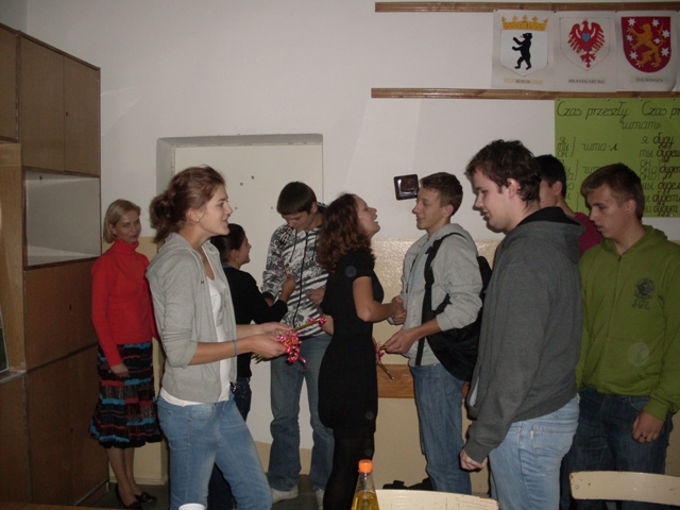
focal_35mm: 38
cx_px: 340
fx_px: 746
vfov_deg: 37.7
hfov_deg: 49.0
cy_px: 255
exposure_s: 1/45
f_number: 2.8
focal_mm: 6.3
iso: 160
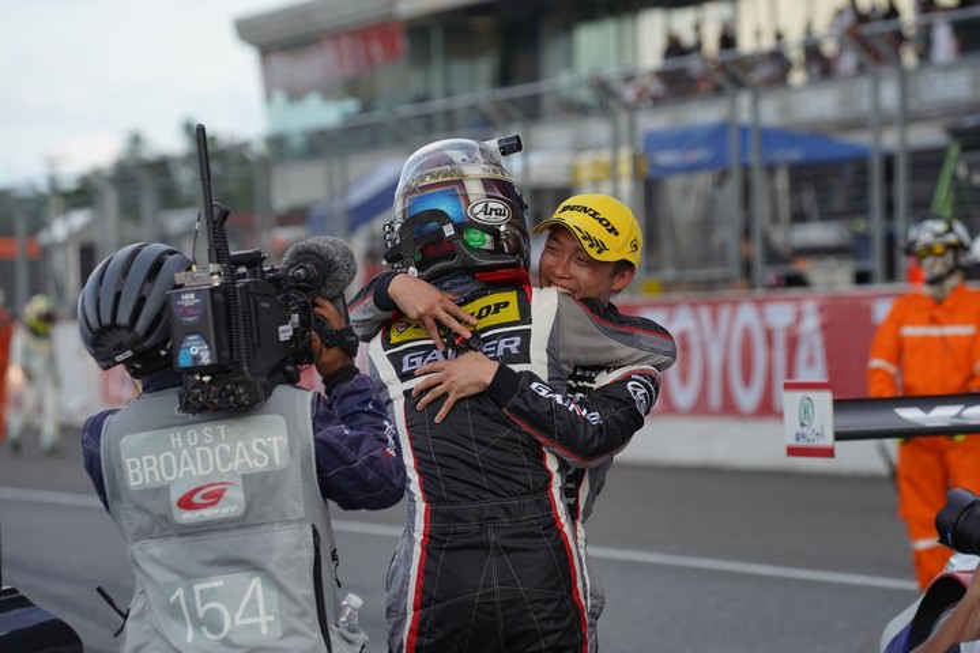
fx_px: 5825
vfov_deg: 6.4
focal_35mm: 214
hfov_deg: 9.6
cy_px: 326
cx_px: 490
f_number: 5.6
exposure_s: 1/800
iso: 400
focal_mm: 214
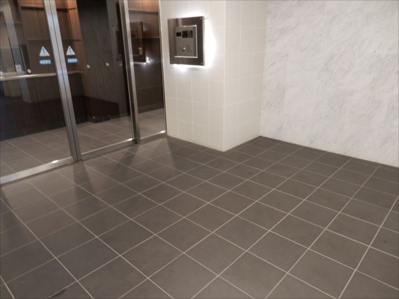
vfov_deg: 54.9
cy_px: 150
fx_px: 288
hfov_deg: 69.4
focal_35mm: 25
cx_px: 200
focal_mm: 4.5
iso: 200
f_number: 3.7
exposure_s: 1/3
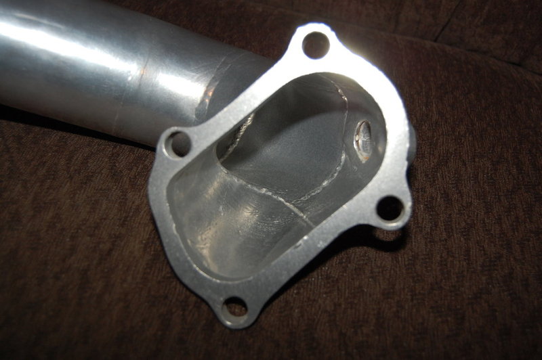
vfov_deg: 31.8
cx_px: 271
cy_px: 180
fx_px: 632
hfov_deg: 46.4
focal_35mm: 42
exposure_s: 1/60
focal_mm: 28
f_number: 5
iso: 400
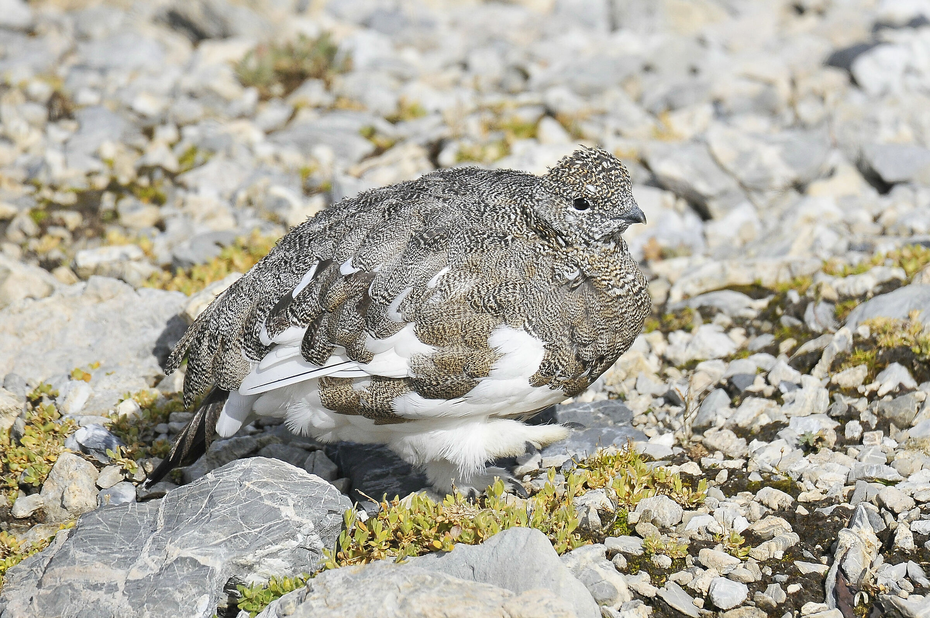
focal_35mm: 900
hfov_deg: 2.3
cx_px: 465
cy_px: 309
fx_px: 23221
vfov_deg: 1.5
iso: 320
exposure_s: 1/1600
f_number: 7.1
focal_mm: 600
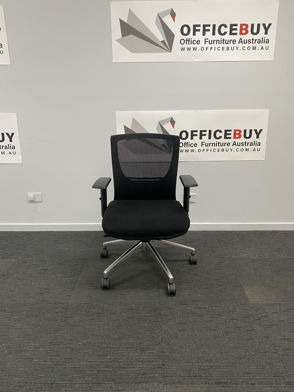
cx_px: 147
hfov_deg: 53.1
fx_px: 294
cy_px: 196
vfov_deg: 67.3
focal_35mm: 26
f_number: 1.8
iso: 125
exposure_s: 1/50
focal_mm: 4.25
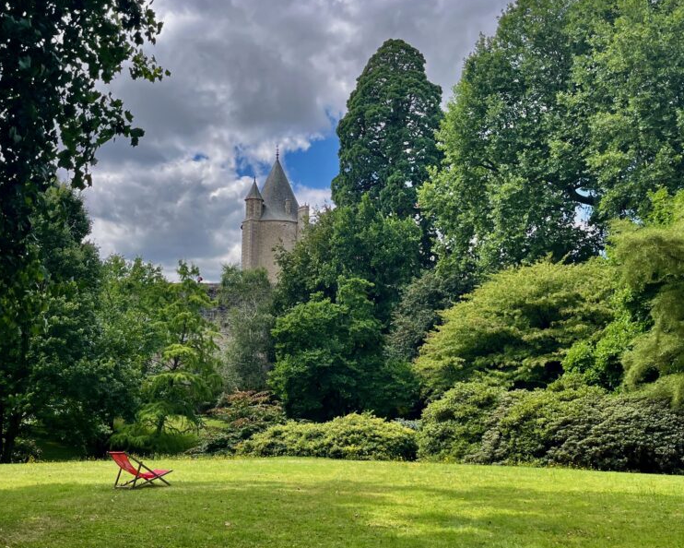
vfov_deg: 42.2
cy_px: 274
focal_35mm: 35
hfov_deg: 51.5
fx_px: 709
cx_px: 316
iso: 50
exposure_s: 1/1923
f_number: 1.6
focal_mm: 5.1
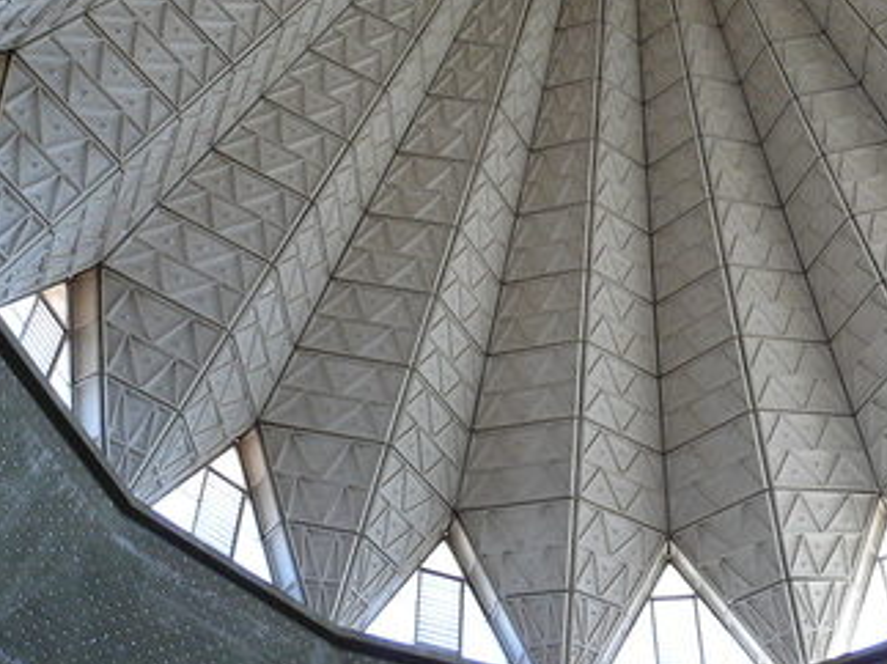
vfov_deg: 22.2
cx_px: 733
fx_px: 1665
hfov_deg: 29.0
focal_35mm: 65
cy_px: 96
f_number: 2.8
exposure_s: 1/30
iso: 200
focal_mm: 7.4
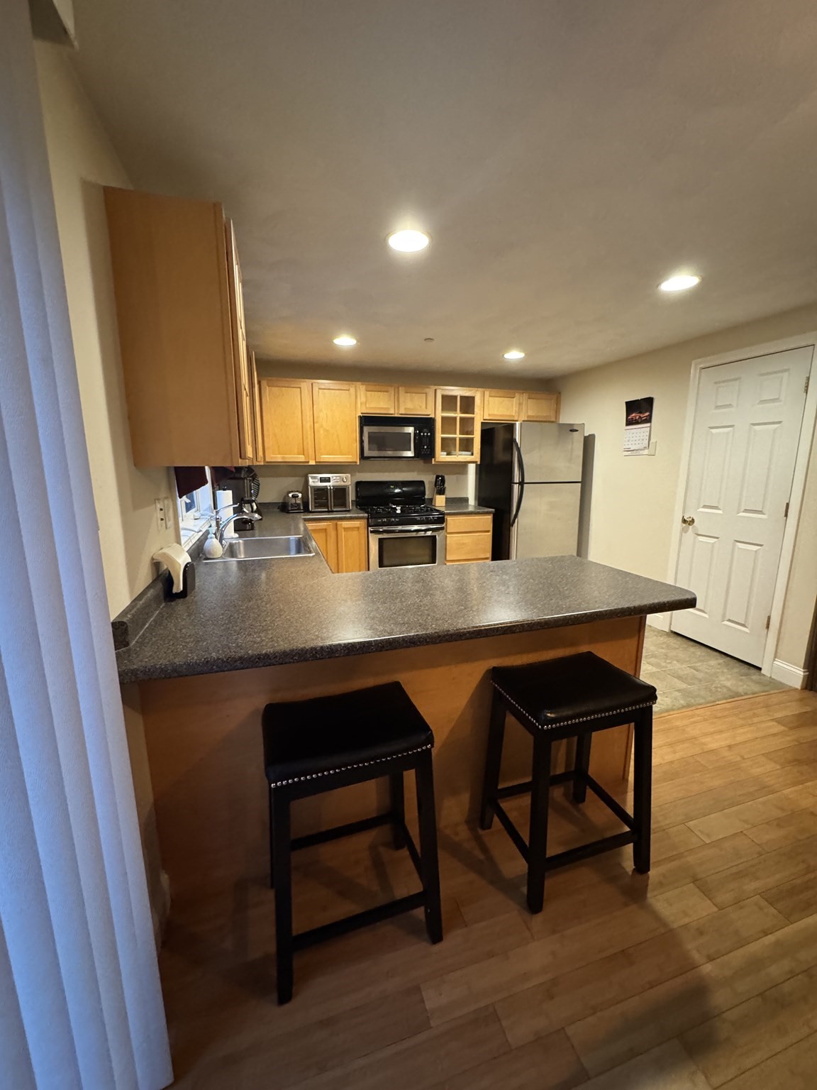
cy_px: 545
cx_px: 408
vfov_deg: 102.1
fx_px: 441
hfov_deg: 85.7
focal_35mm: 14
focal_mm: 2.22
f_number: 2.2
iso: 800
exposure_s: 1/40
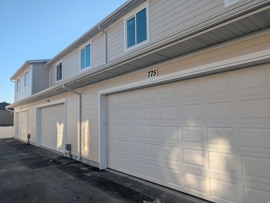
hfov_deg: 71.5
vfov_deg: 56.9
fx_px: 187
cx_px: 135
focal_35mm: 24
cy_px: 102
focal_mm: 6.9
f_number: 1.68
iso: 20
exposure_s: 1/499
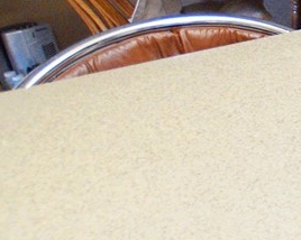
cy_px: 49
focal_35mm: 107
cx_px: 1049
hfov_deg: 9.6
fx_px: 953
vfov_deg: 14.3
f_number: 4
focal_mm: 10
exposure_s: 1/60
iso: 800
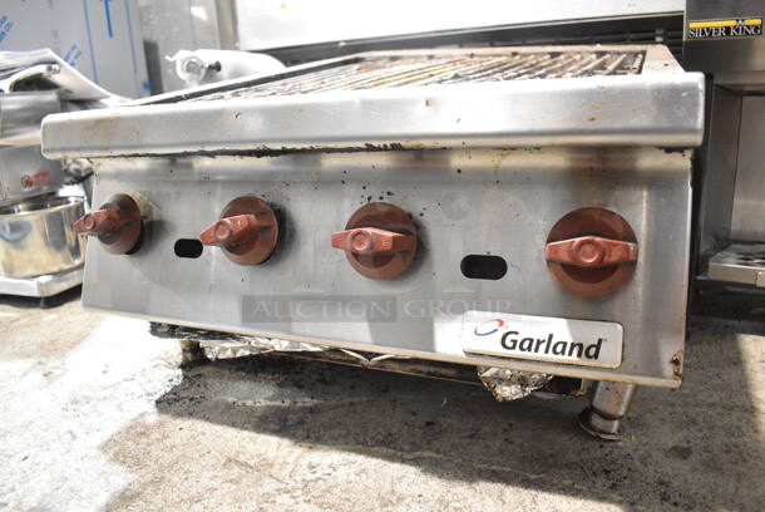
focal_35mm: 27
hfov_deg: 67.3
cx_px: 382
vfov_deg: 48.0
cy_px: 256
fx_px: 574
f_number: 3.5
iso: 2800
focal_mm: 18
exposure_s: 1/30
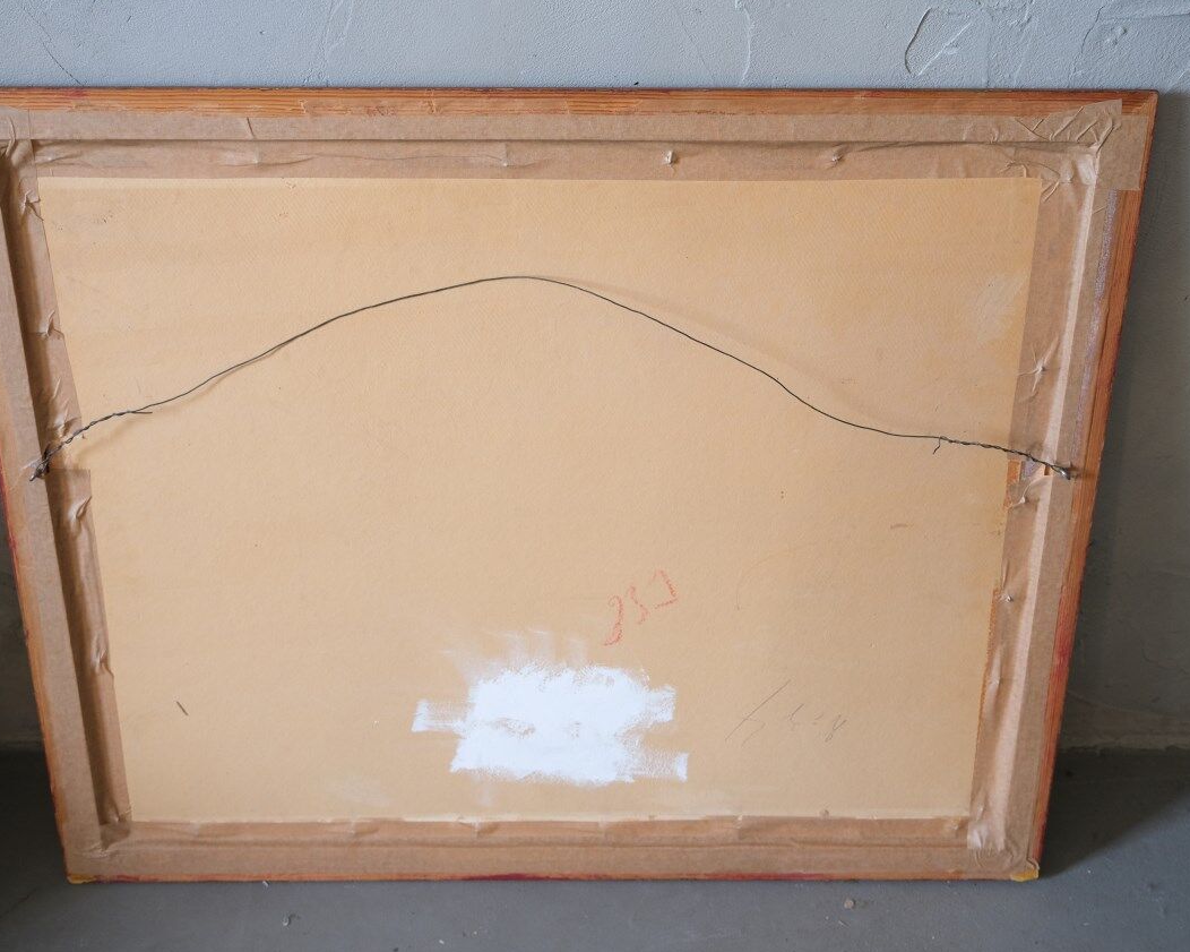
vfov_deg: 35.7
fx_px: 1479
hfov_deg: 43.8
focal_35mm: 42
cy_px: 477
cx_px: 593
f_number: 4
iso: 1000
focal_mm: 24.7
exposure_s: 1/38
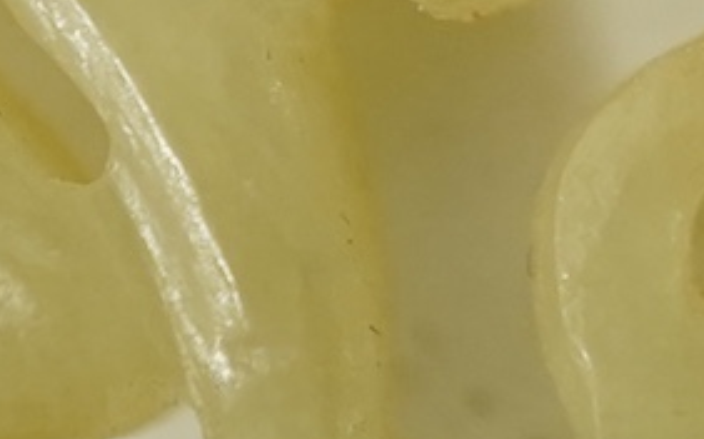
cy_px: -342
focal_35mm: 293
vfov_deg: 4.4
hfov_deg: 7.1
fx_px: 5619
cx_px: 1017
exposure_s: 1/125
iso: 1250
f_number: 4.5
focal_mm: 30
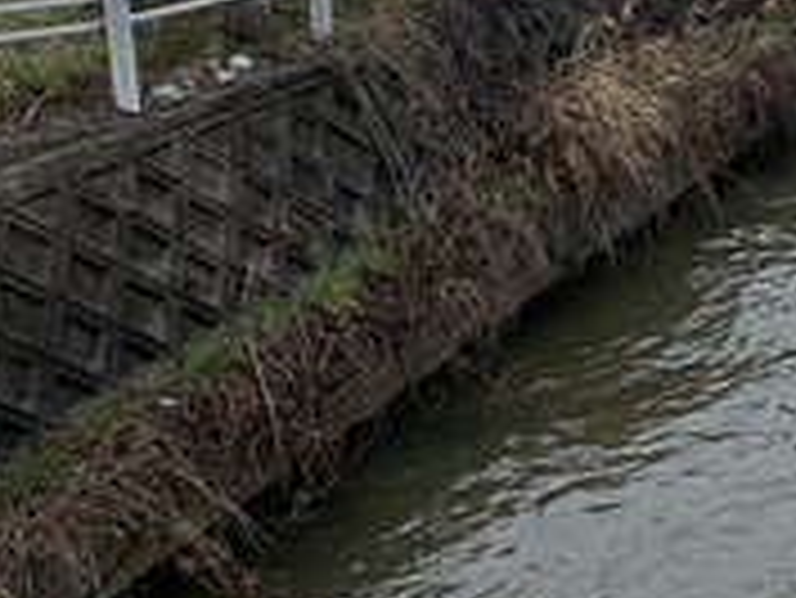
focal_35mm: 88
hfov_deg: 19.5
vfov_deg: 16.5
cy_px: 18
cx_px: 1178
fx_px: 2025
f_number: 1.8
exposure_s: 1/919
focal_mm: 4.25
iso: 25
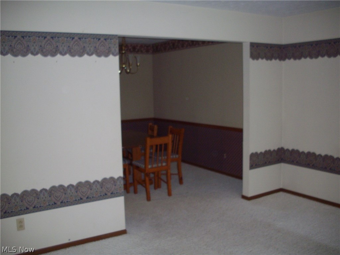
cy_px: 128
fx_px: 363
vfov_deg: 38.7
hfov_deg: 50.1
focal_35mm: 37
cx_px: 170
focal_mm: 6.2
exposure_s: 1/50
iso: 189
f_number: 2.8
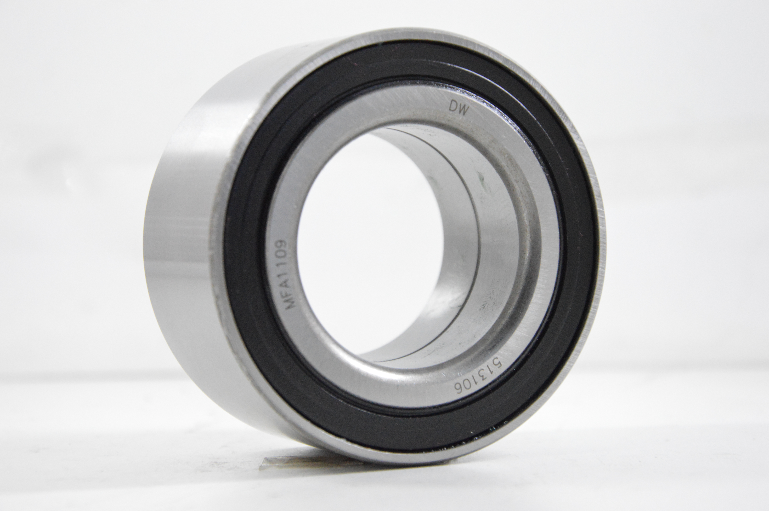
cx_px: 384
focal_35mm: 120
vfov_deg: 11.4
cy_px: 256
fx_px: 2561
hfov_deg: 17.1
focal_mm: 80
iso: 3200
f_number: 7.1
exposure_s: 1/100
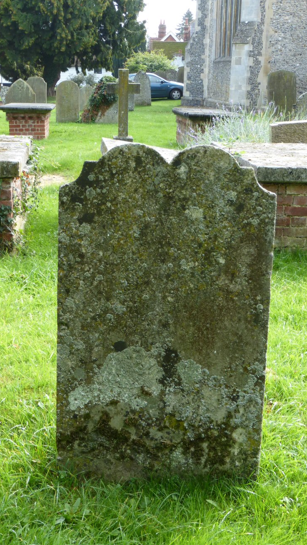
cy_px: 262
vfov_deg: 41.3
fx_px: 724
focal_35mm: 50
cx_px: 130
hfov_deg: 23.9
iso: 100
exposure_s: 1/100
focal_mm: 6.9
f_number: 3.9
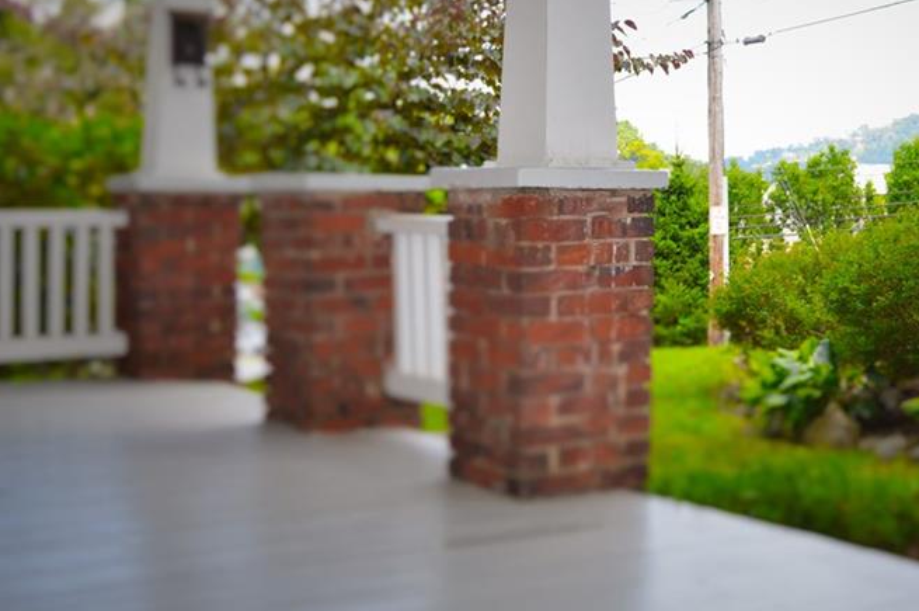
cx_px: 650
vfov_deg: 22.1
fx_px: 1555
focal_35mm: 61
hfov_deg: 32.5
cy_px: 223
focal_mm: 26
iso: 100
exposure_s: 1/160
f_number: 4.2
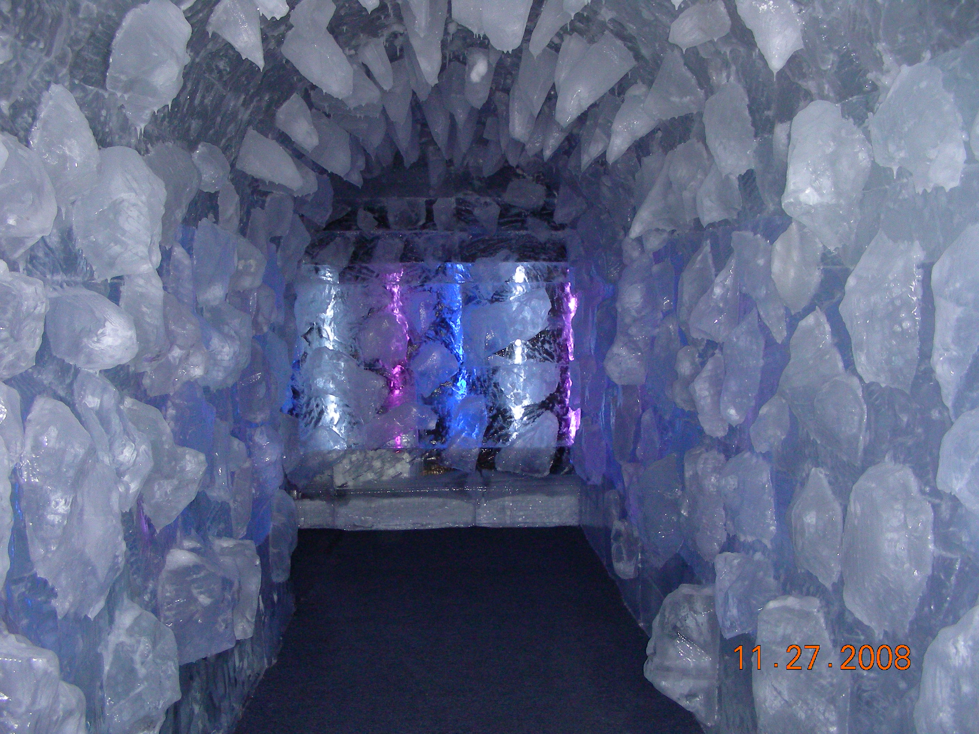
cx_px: 490
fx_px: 1075
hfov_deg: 49.0
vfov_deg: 37.7
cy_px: 367
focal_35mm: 38
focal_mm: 6.3
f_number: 3.5
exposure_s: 1/60.1
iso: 200
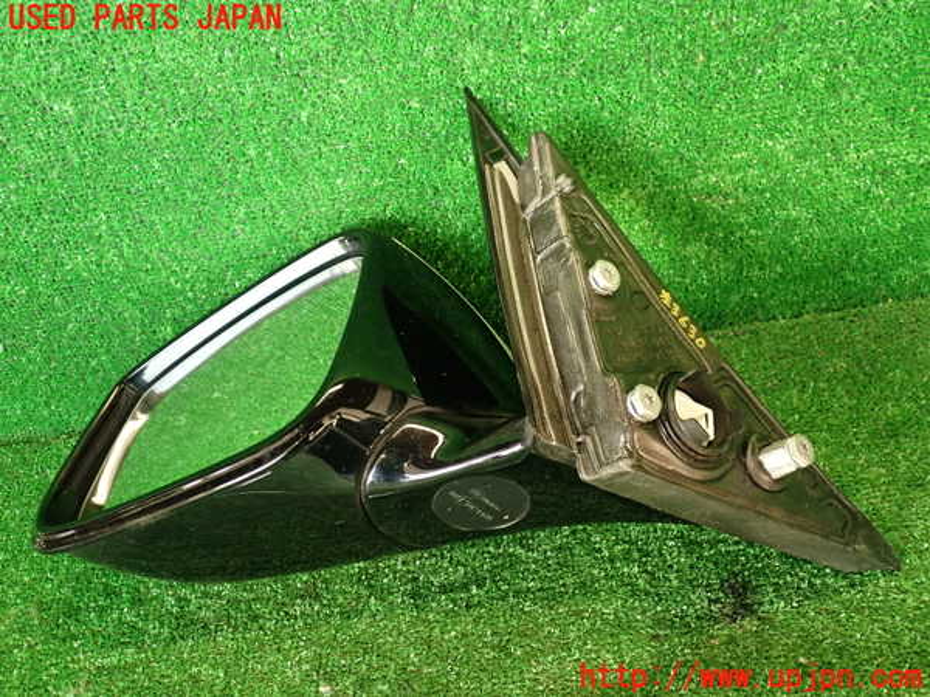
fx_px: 860
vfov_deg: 44.2
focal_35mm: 32
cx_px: 465
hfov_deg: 56.8
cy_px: 348
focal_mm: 5.79
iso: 250
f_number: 2.4
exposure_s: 1/30
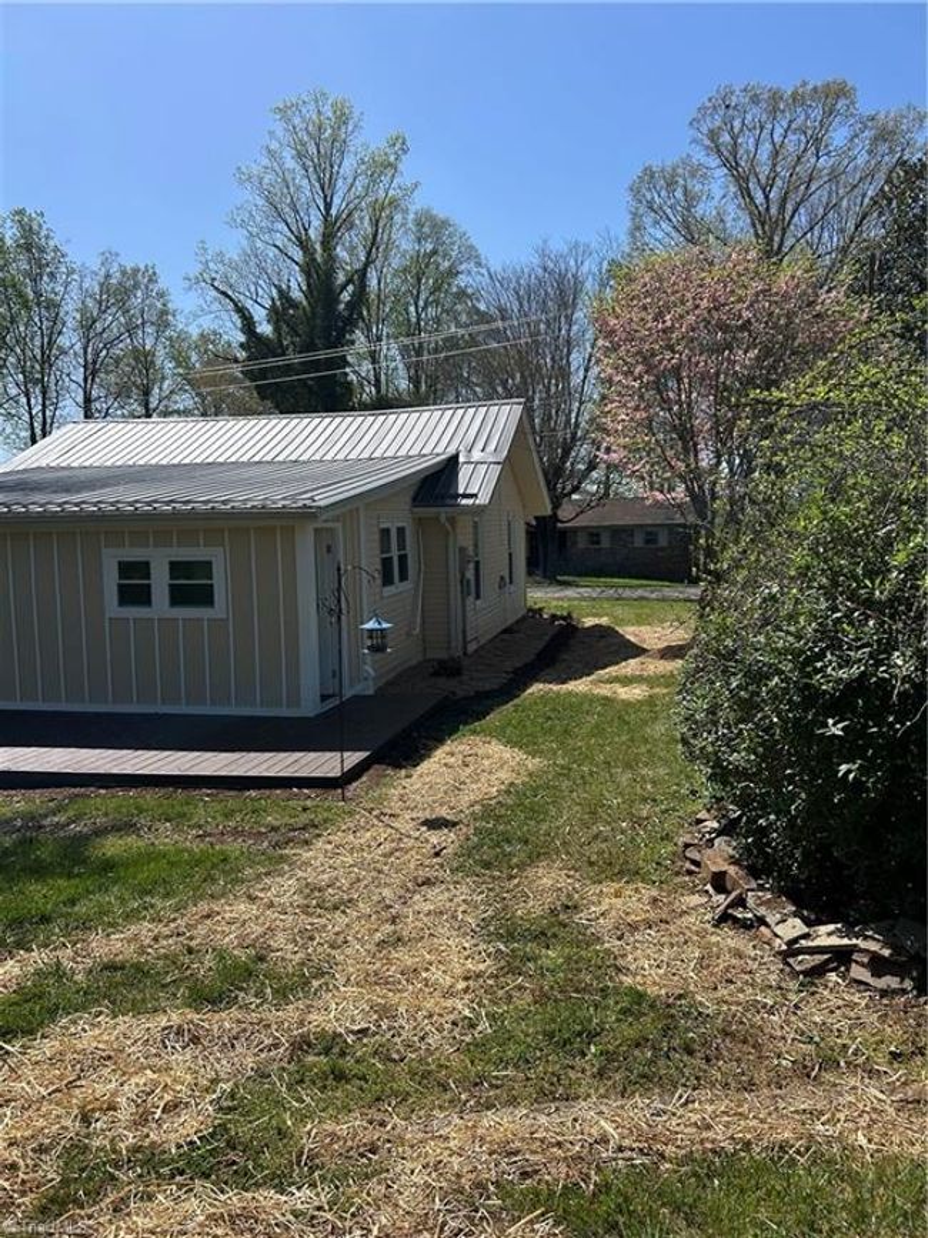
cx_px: 464
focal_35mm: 26
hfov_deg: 53.1
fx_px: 930
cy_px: 619
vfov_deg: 67.3
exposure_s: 1/4630
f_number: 1.5
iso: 50
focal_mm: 5.7
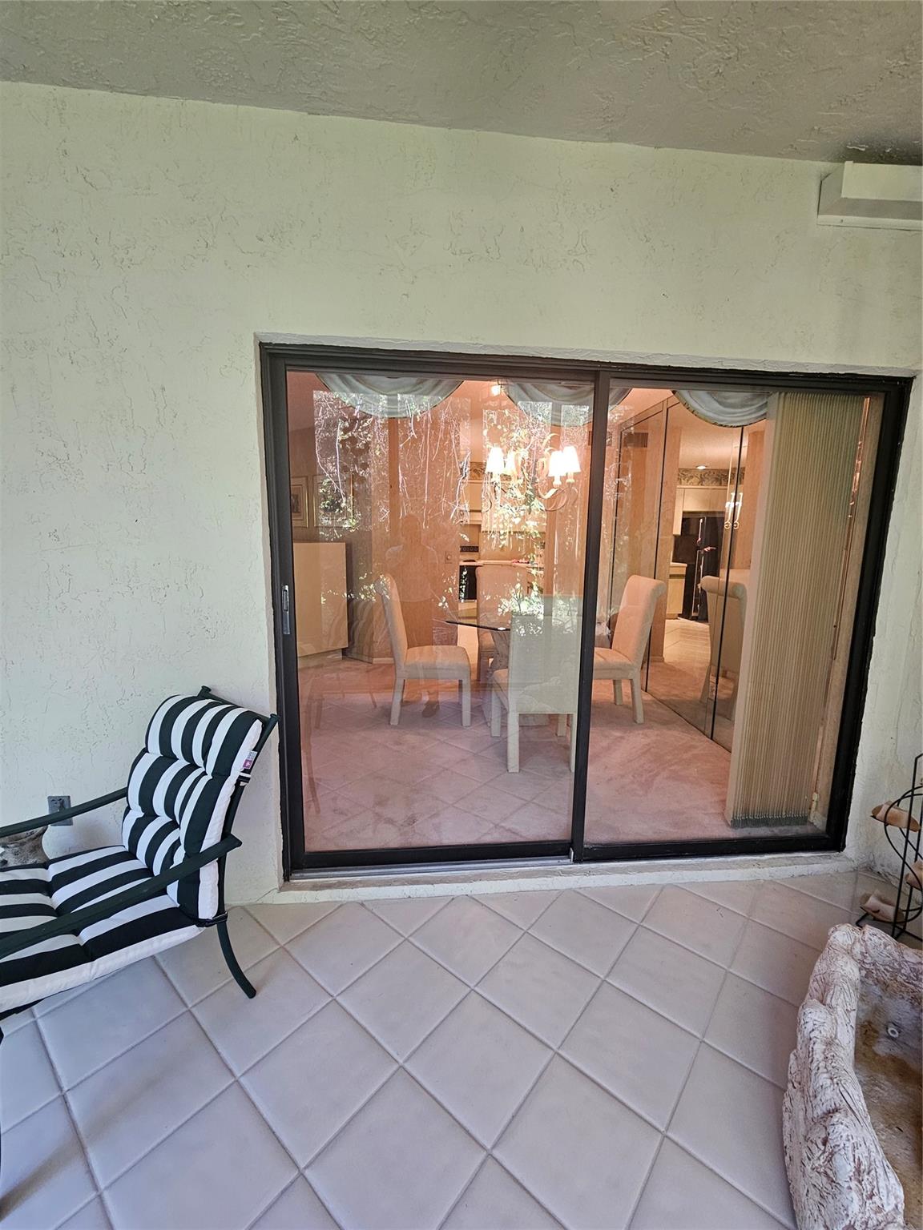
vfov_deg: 106.2
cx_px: 462
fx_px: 462
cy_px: 615
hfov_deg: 89.9
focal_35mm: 13
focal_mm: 2.2
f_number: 2.2
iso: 125
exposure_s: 1/60
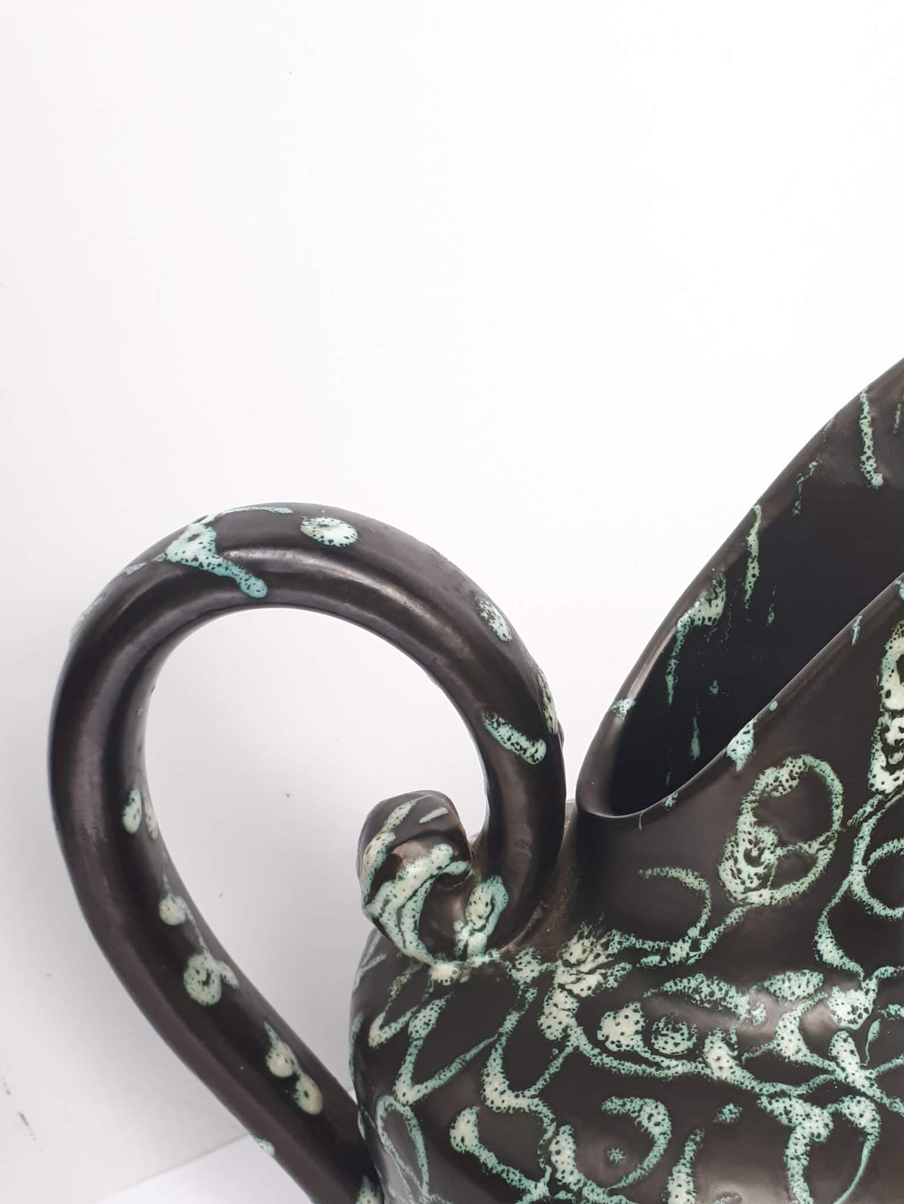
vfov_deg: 44.2
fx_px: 1462
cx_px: 624
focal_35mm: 42
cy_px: 792
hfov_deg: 34.0
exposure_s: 1/30
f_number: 1.9
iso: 80
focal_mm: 3.6
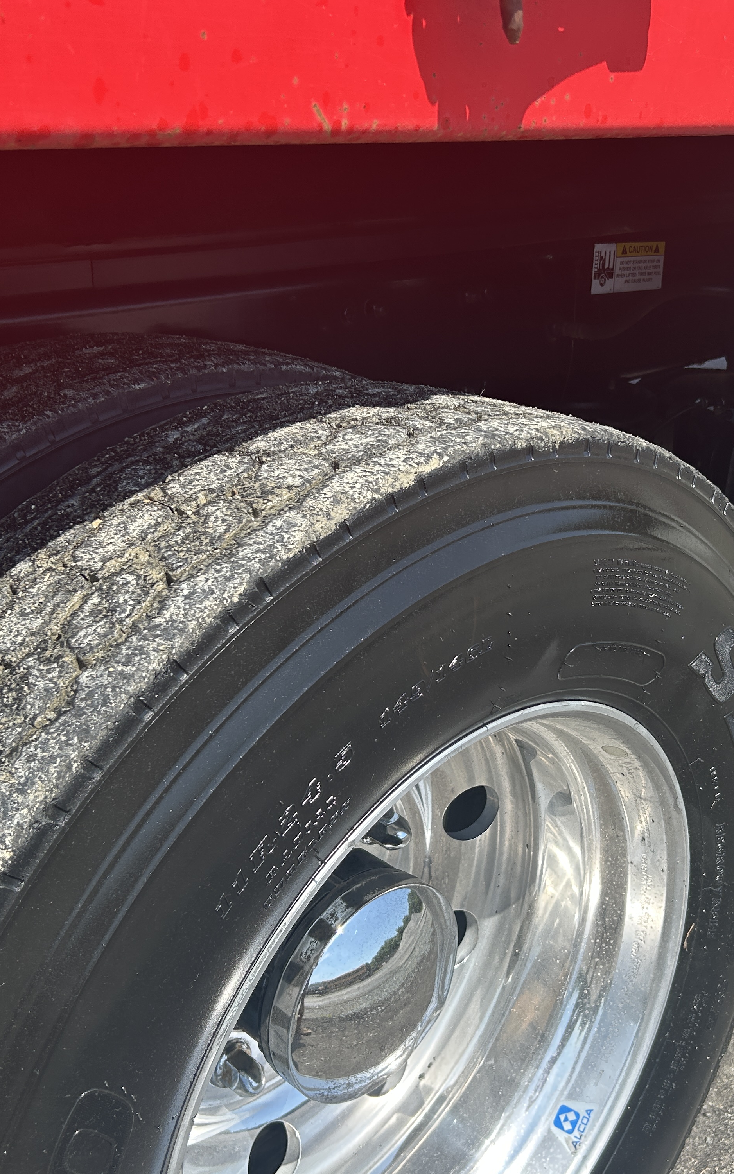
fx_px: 1184
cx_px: 461
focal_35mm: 37
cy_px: 584
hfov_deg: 34.3
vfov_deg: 52.7
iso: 50
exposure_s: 1/1511
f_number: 1.5
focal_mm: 5.7
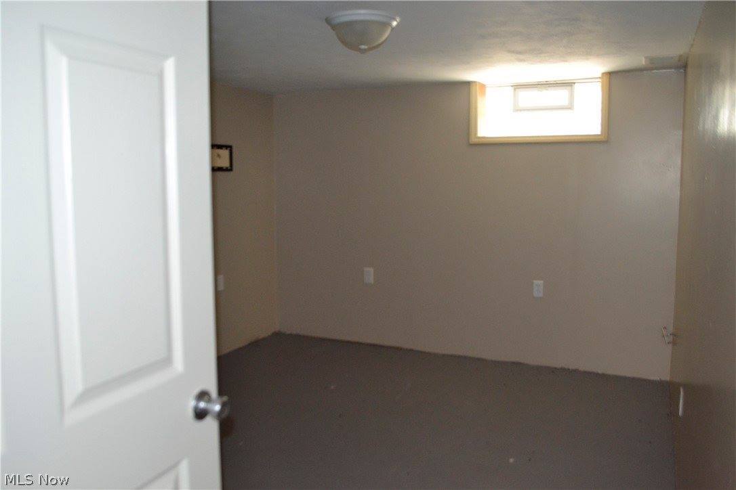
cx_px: 368
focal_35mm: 30
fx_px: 613
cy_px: 245
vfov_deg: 43.6
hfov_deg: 61.9
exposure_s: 1/60
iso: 1400
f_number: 3.8
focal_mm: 20
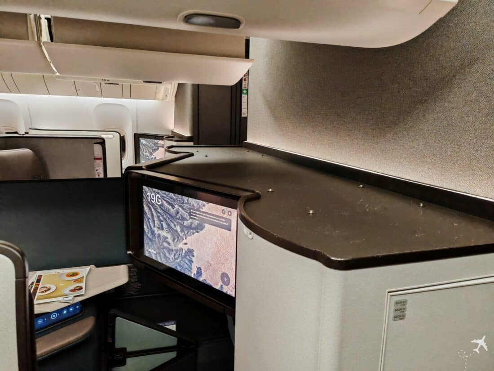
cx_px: 247
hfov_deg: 69.4
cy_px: 186
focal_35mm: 25
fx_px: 357
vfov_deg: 54.9
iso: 1600
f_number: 1.9
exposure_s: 1/96
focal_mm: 5.3
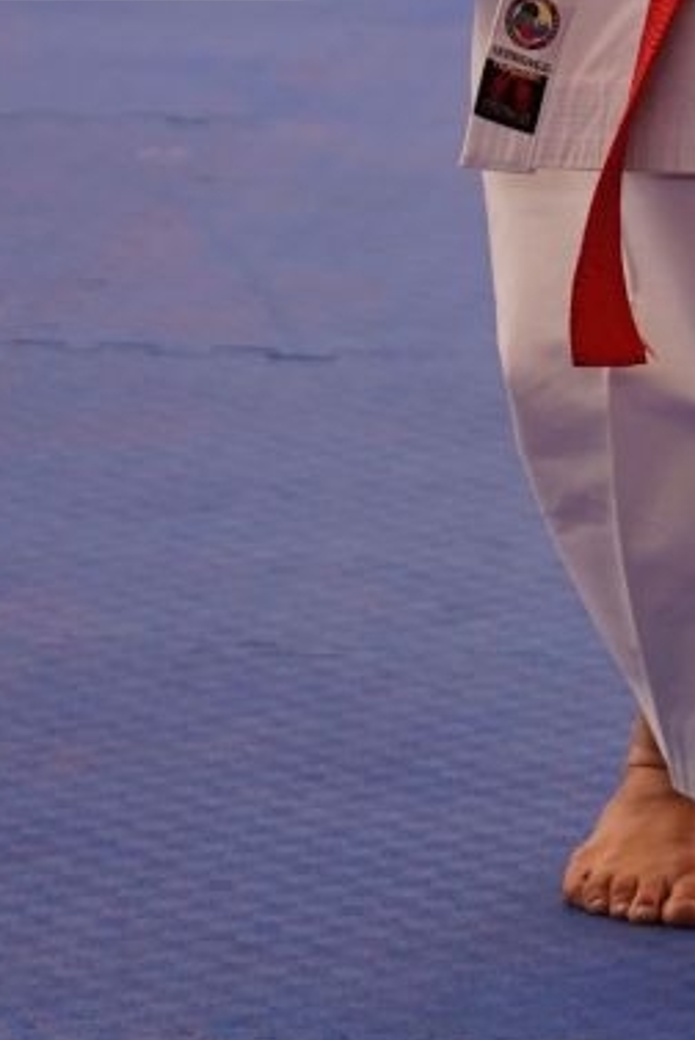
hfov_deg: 4.1
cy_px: -251
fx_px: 9740
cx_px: 982
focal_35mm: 337
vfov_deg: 6.1
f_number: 2.8
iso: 800
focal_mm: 71
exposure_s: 1/500
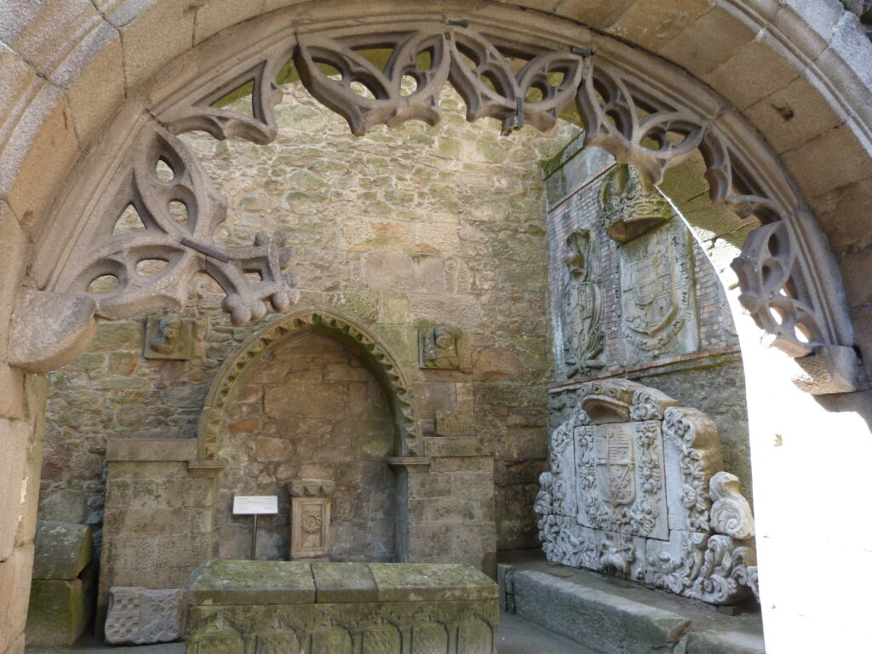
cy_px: 327
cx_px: 436
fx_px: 630
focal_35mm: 25
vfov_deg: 54.9
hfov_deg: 69.4
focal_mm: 4.5
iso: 100
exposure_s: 1/60
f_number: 2.8
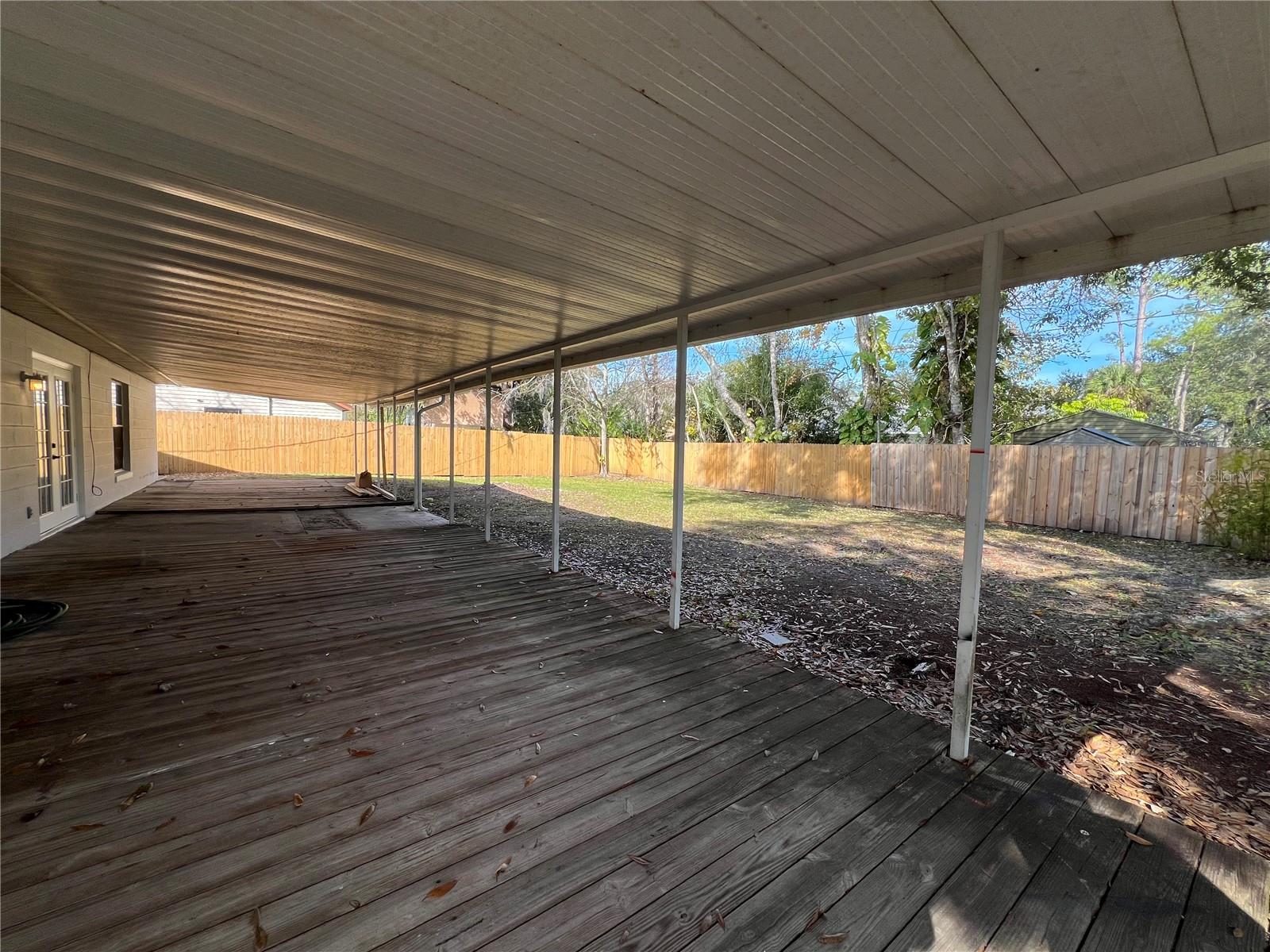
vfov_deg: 89.9
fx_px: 477
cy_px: 476
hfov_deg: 106.2
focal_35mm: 13
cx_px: 635
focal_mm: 1.57
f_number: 1.8
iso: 32
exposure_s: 1/453
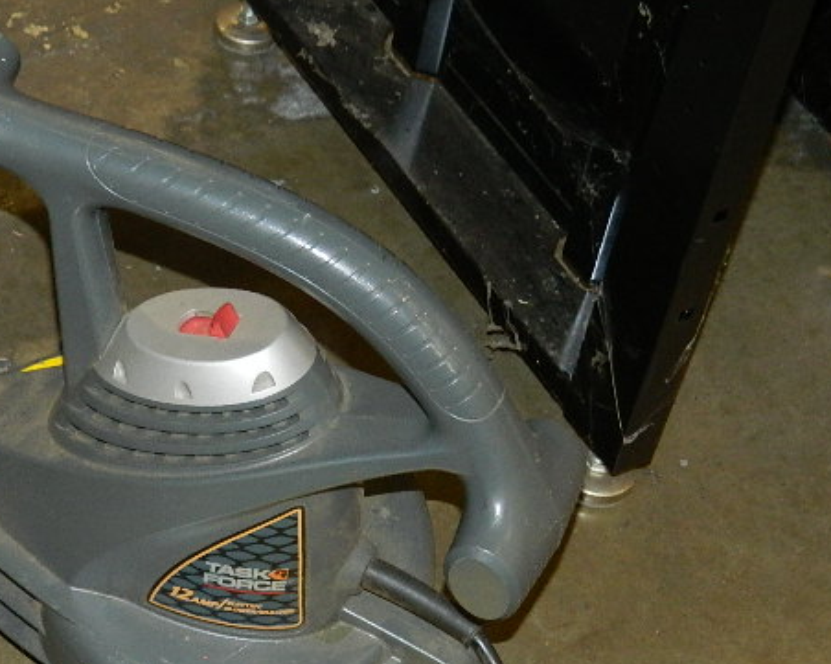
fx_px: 2556
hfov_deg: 17.9
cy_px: 528
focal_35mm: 104
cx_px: -55
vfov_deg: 14.7
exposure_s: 1/50
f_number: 3.6
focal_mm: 8.4
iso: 200
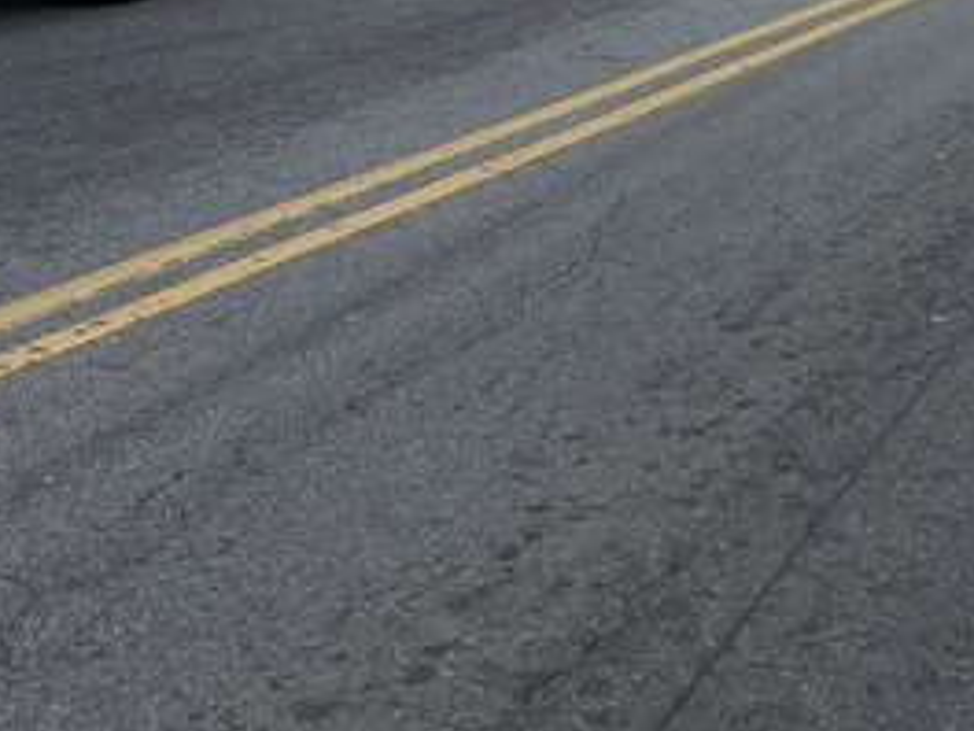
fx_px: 2392
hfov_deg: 22.5
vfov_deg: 16.0
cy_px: -343
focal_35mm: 85
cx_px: 867
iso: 20
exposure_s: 1/1675
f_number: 1.8
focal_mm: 4
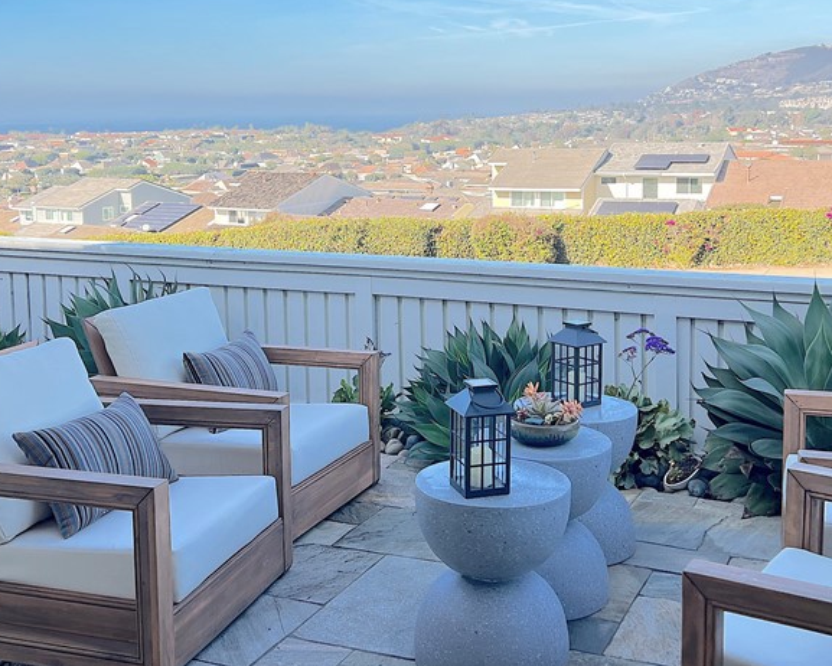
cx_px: 440
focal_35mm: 45
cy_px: 235
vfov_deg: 33.2
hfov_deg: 41.1
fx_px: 1108
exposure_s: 1/880
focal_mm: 5.7
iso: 50
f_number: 1.5
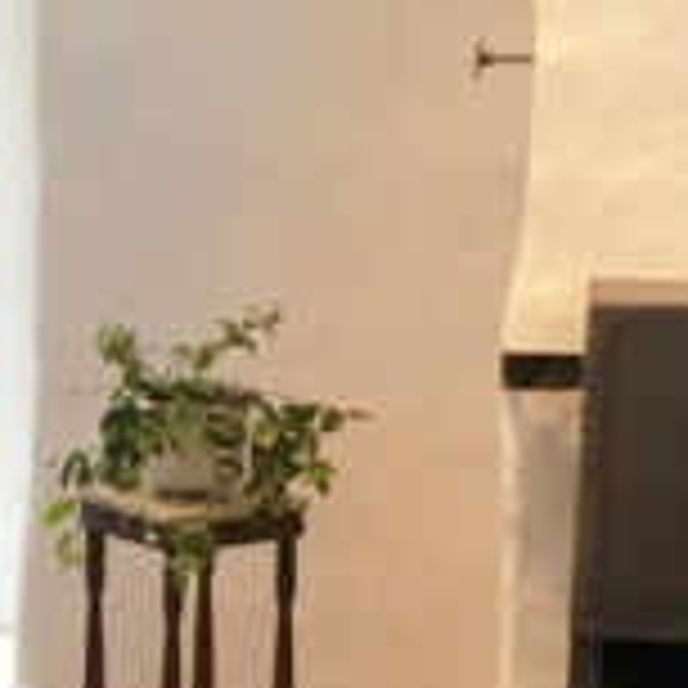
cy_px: 486
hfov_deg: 12.7
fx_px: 3013
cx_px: -117
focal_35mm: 134
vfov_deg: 13.0
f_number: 2.2
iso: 50
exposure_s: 1/33
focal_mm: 4.15
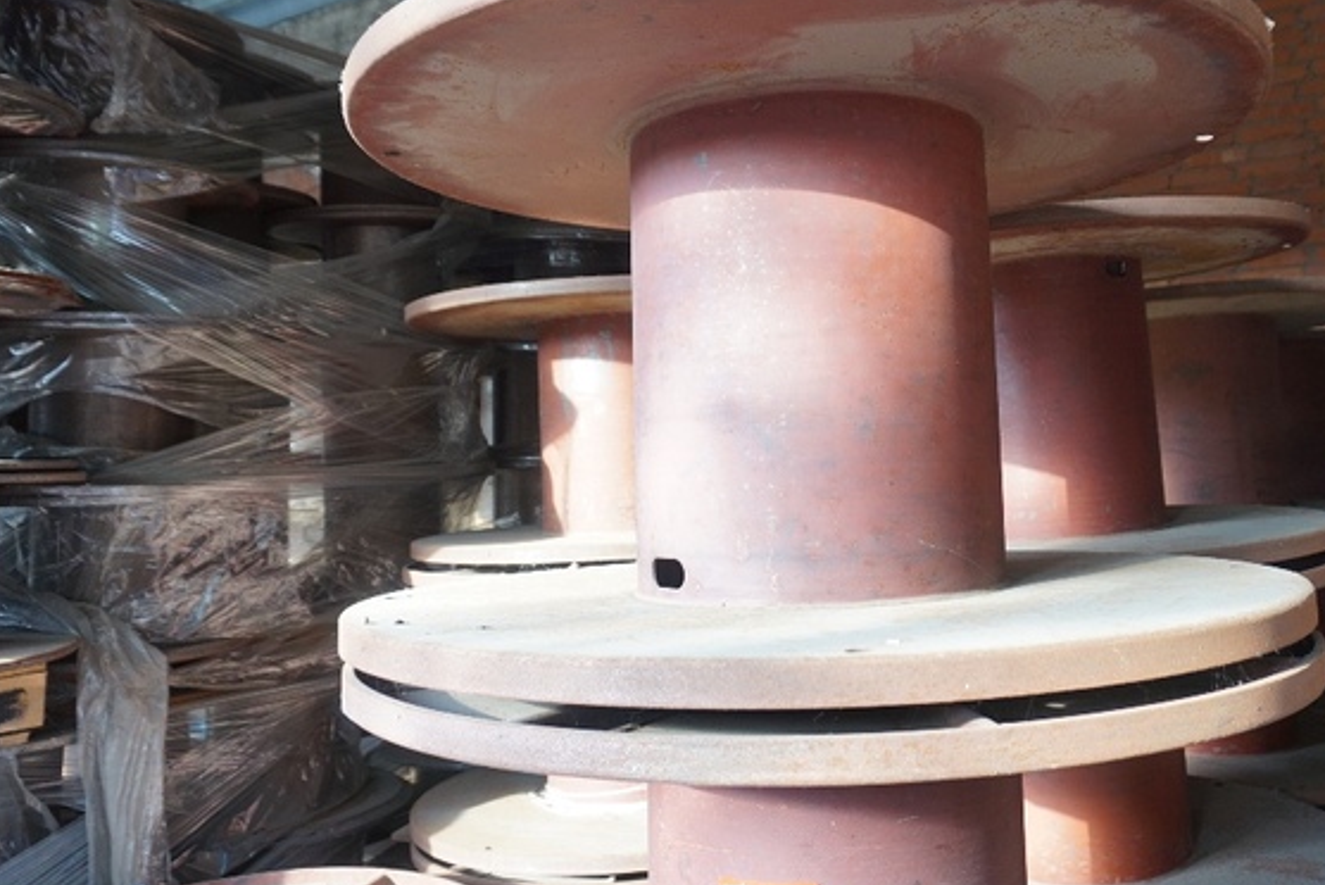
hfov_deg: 59.8
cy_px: 347
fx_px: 1142
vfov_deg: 42.1
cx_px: 790
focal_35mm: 31
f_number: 4
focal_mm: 16
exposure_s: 1/60
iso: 250
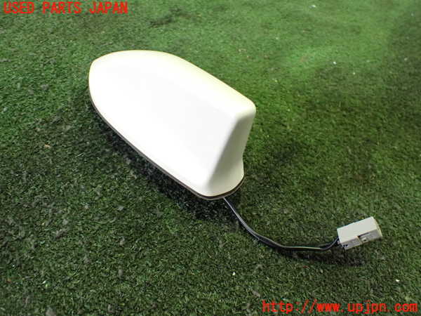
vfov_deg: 46.8
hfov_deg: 60.0
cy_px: 158
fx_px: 365
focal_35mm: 30
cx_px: 210
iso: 800
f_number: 2.3
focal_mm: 5.4
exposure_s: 1/50
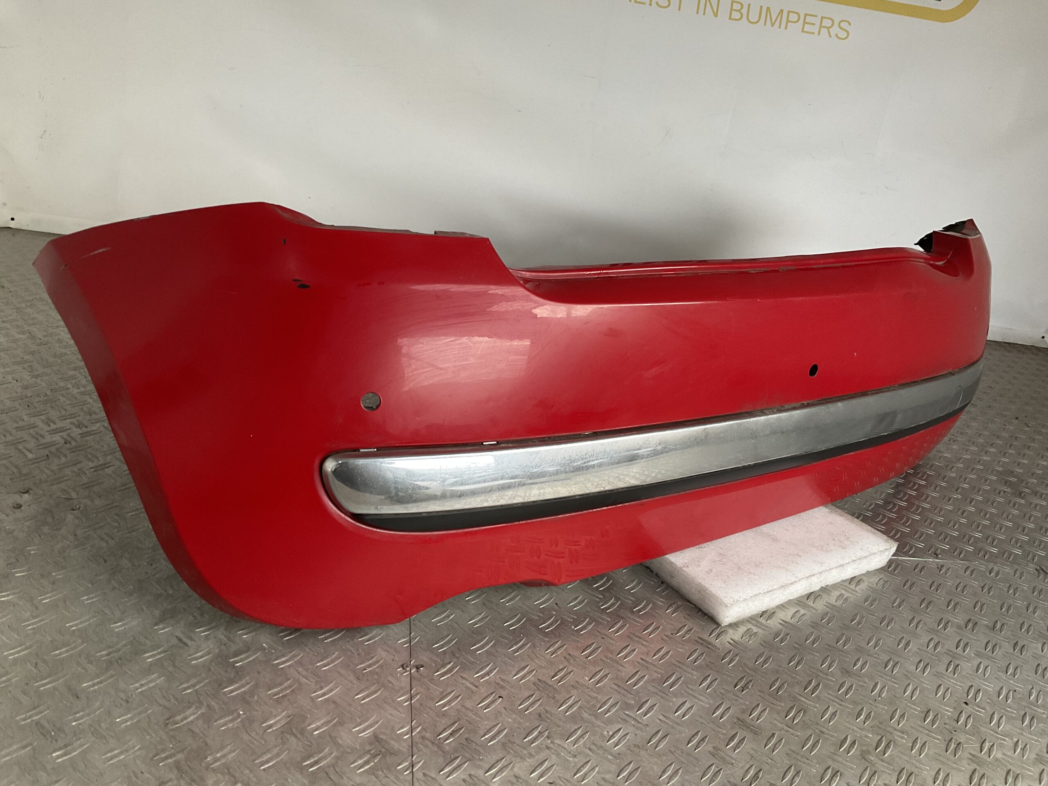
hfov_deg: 61.7
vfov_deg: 48.2
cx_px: 524
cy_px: 393
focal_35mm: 29
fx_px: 878
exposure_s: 1/50
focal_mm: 3
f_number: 1.8
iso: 80
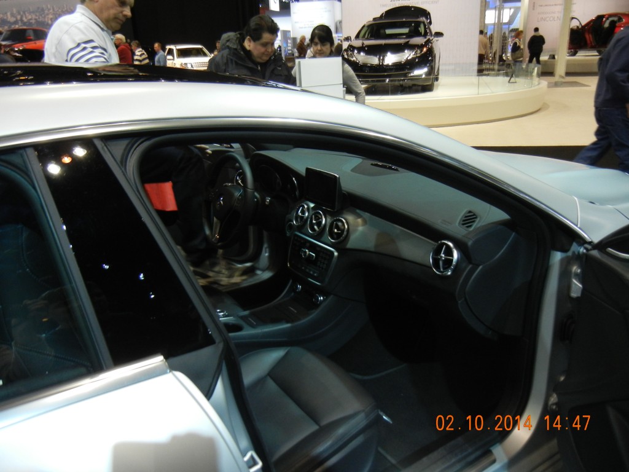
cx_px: 314
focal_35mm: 30
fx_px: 545
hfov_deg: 60.0
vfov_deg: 46.8
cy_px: 236
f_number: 3.5
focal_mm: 5.4
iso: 400
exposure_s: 1/71.5
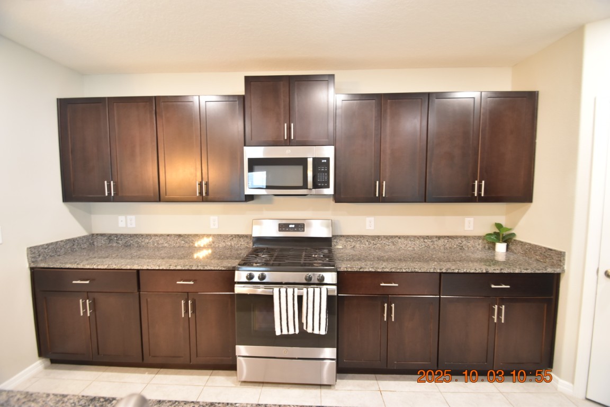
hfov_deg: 100.4
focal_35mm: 15
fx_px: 254
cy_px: 204
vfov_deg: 77.3
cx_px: 305
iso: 800
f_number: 3.5
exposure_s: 1/10
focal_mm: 10
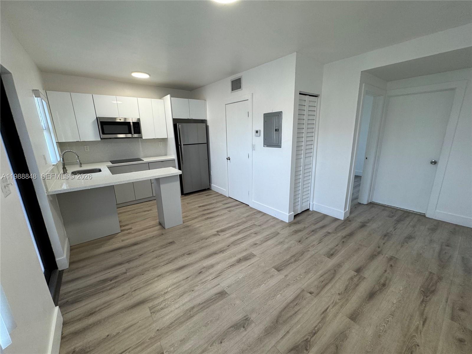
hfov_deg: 102.1
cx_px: 236
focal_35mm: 14
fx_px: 191
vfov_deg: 85.7
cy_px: 177
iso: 125
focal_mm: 2.22
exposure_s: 1/120
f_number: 2.2
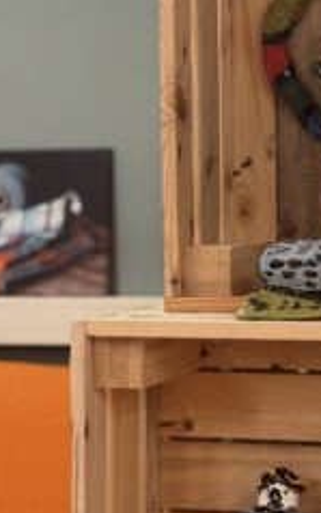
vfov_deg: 19.4
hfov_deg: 12.0
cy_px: 224
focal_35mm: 107
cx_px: 361
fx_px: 1496
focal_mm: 6.76
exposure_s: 1/50
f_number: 1.78
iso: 125
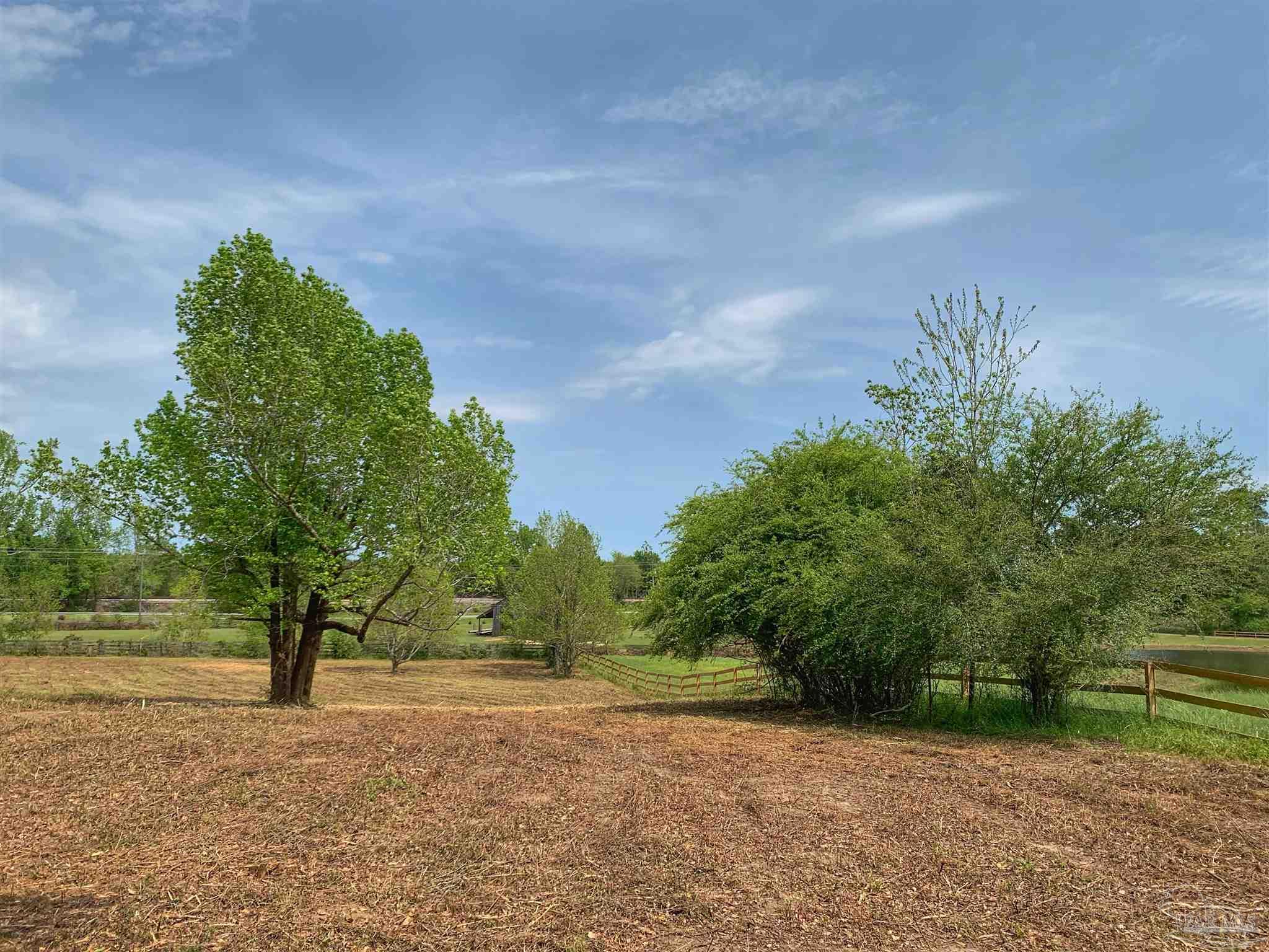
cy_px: 476
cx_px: 634
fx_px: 953
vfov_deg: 53.1
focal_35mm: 26
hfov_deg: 67.3
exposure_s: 1/2833
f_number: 1.8
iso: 25
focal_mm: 4.25
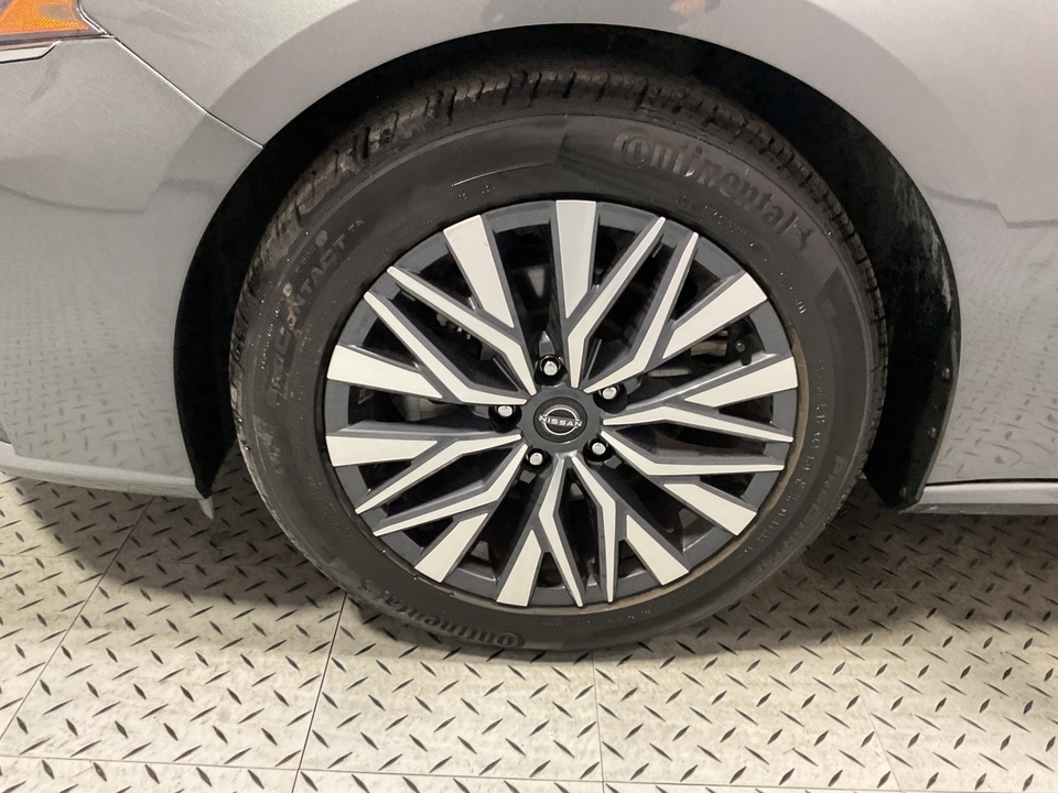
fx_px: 886
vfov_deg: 48.2
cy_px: 396
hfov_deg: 61.7
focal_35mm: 29
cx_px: 529
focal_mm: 3
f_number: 1.8
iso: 250
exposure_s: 1/60
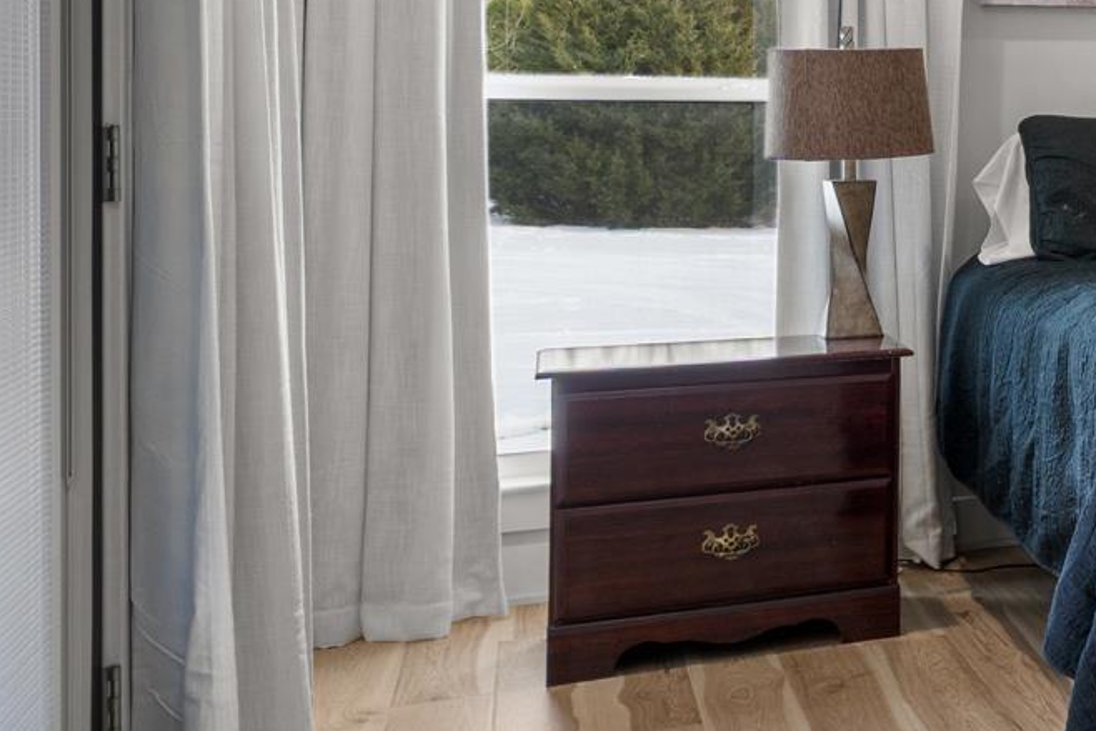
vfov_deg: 23.5
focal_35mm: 57
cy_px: 164
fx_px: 1736
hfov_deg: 24.6
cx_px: 1747
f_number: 9
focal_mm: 10
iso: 200
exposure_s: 1/3
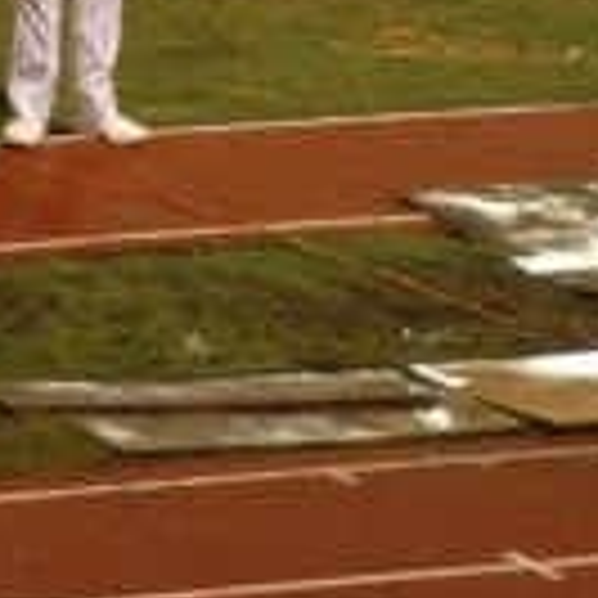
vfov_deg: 3.3
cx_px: 121
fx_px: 10501
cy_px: -265
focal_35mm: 537
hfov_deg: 3.3
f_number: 2.8
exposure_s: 1/60
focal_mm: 55
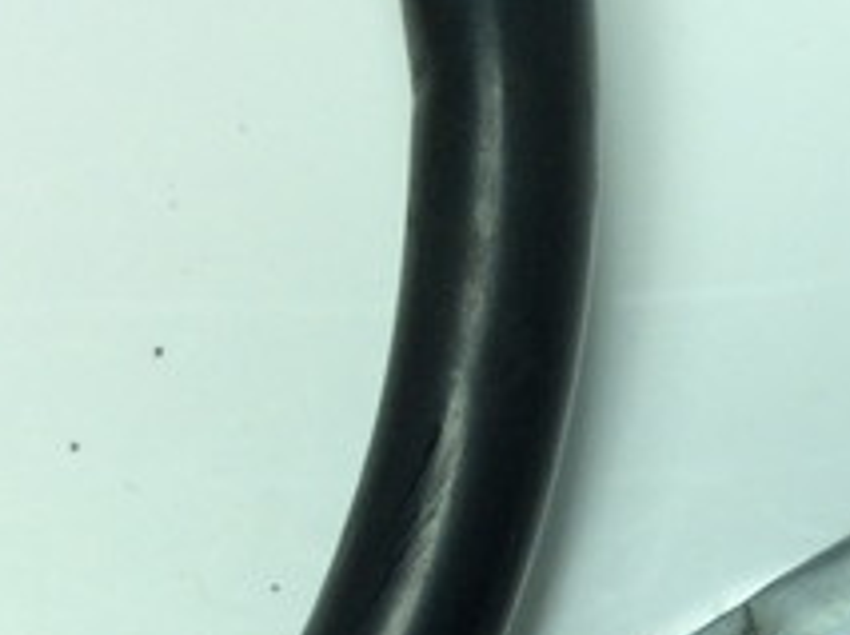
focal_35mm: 90
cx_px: 866
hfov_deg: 21.0
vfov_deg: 16.1
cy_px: 599
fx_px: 2206
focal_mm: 3.3
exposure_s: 1/457
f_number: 2.4
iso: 32
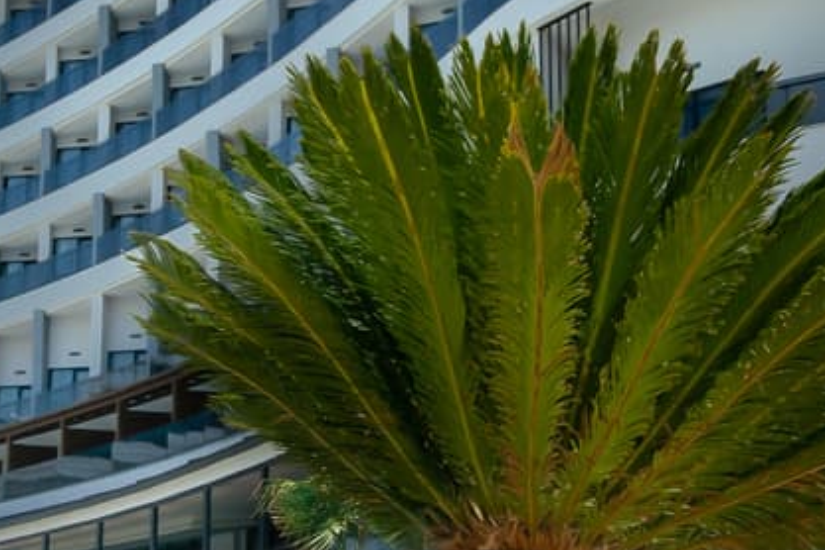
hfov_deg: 27.9
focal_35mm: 72
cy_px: 159
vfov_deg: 18.8
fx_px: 1650
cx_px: 279
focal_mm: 10
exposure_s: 1/200
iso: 100
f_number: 6.3
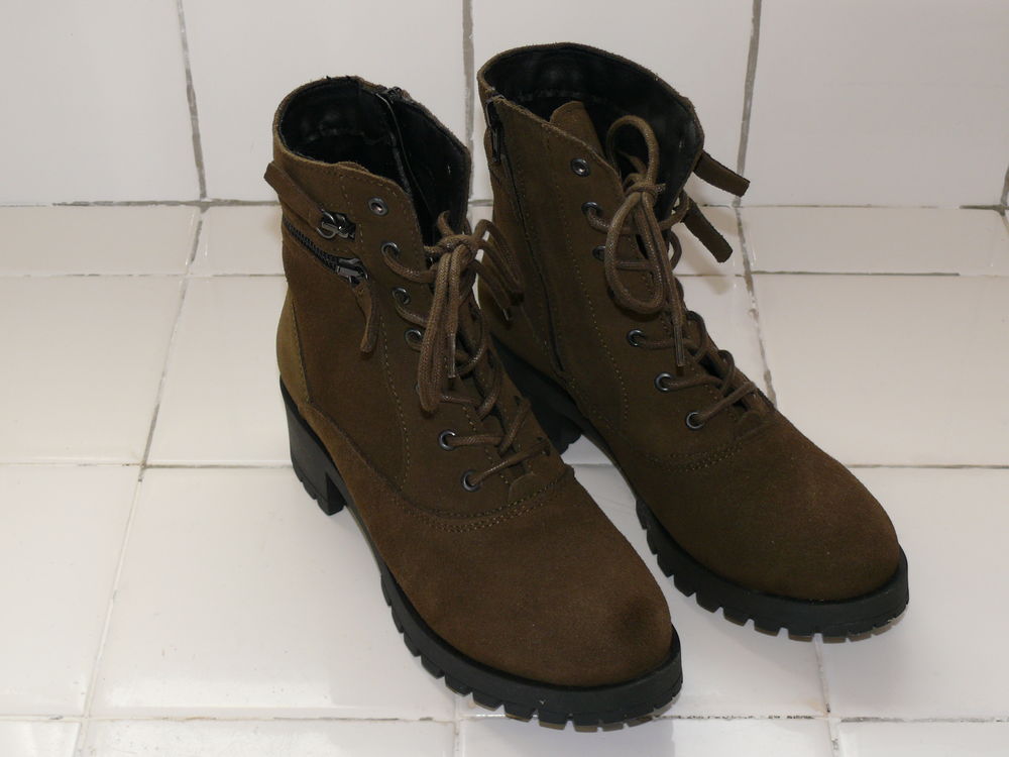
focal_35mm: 60
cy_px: 378
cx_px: 504
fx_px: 1749
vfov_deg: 24.4
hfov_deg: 32.2
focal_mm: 10.8
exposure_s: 1/30
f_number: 3.2
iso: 100
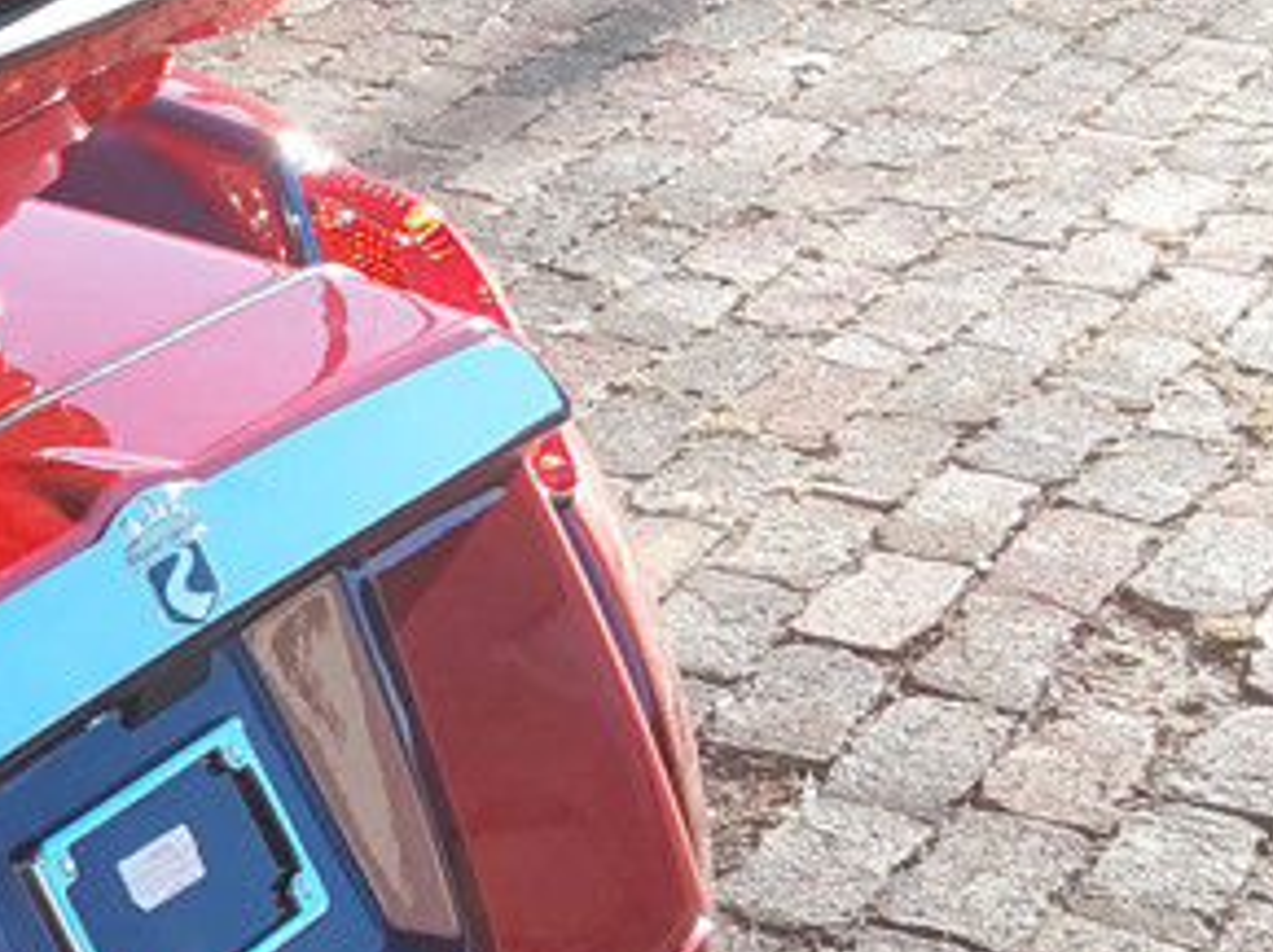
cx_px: -788
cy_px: 667
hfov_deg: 16.8
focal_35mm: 103
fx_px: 3785
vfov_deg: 14.3
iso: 50
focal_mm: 2.91
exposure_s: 1/621
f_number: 1.9
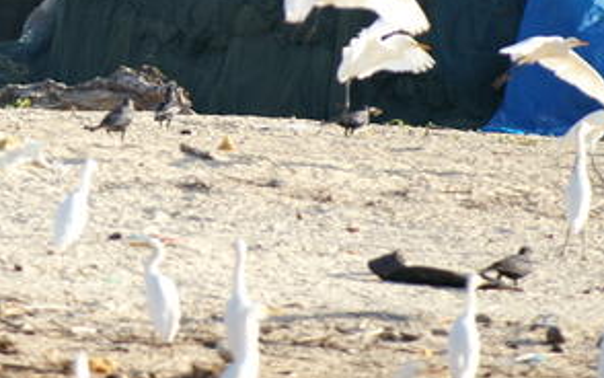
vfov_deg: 1.3
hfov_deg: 2.1
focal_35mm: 998
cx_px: 64
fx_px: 16434
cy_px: 97
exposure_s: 1/640
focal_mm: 300
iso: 200
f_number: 5.6
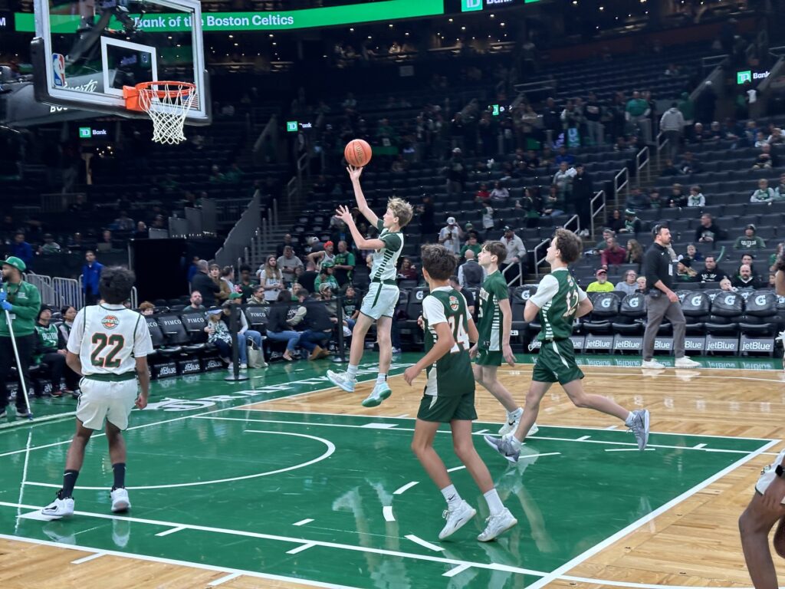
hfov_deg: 39.7
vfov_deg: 30.3
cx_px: 392
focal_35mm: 48
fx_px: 1089
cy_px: 294
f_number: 1.78
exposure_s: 1/170
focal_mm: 6.86
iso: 80
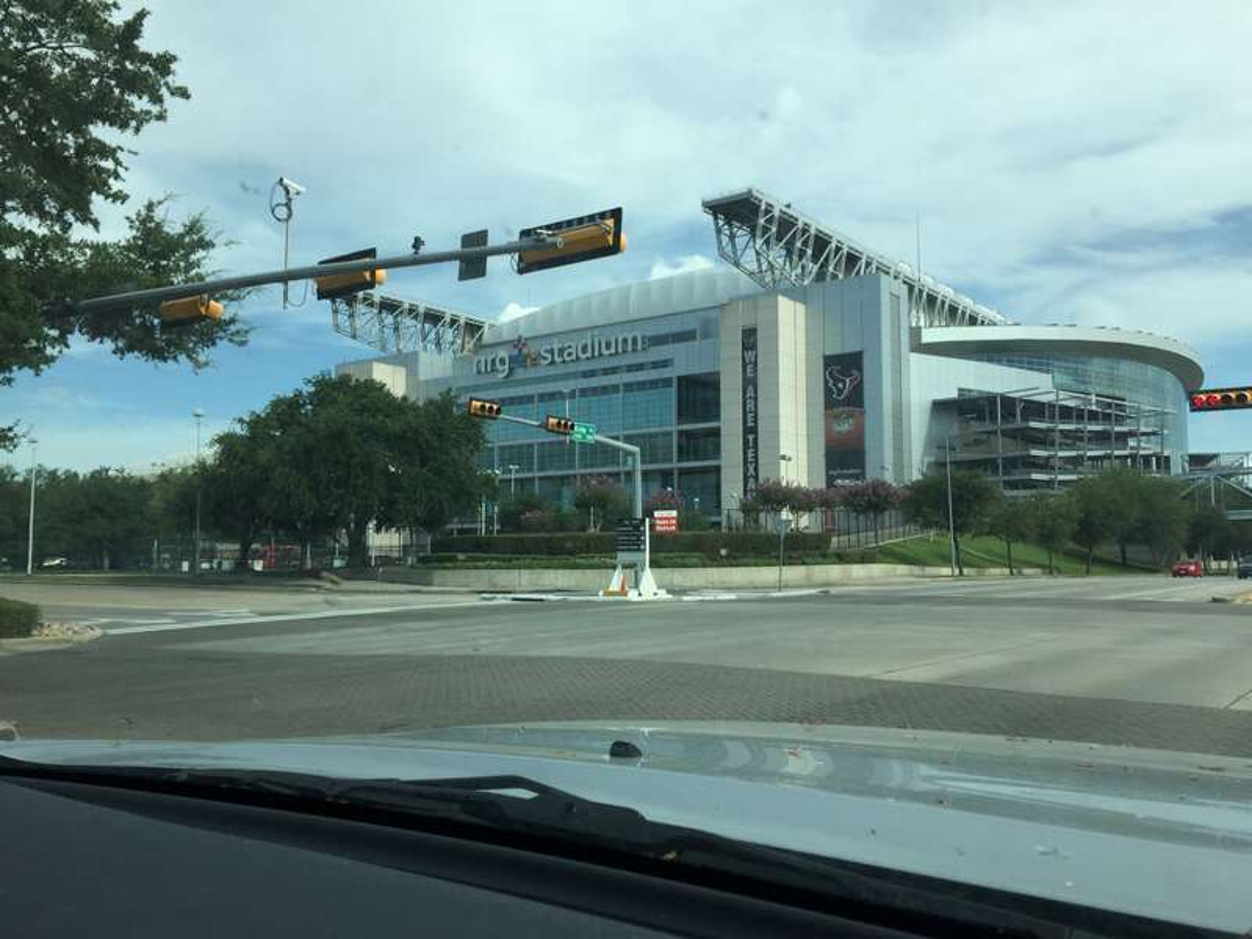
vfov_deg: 48.2
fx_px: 1049
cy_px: 470
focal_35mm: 29
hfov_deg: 61.7
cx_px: 626
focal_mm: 4.15
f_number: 2.2
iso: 32
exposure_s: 1/1464
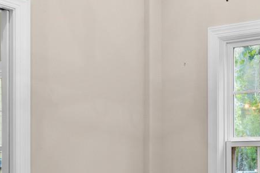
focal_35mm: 57
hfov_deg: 30.1
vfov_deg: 23.3
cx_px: 309
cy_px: 148
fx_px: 411
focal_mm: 11
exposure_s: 1/3
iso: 100
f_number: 4.8
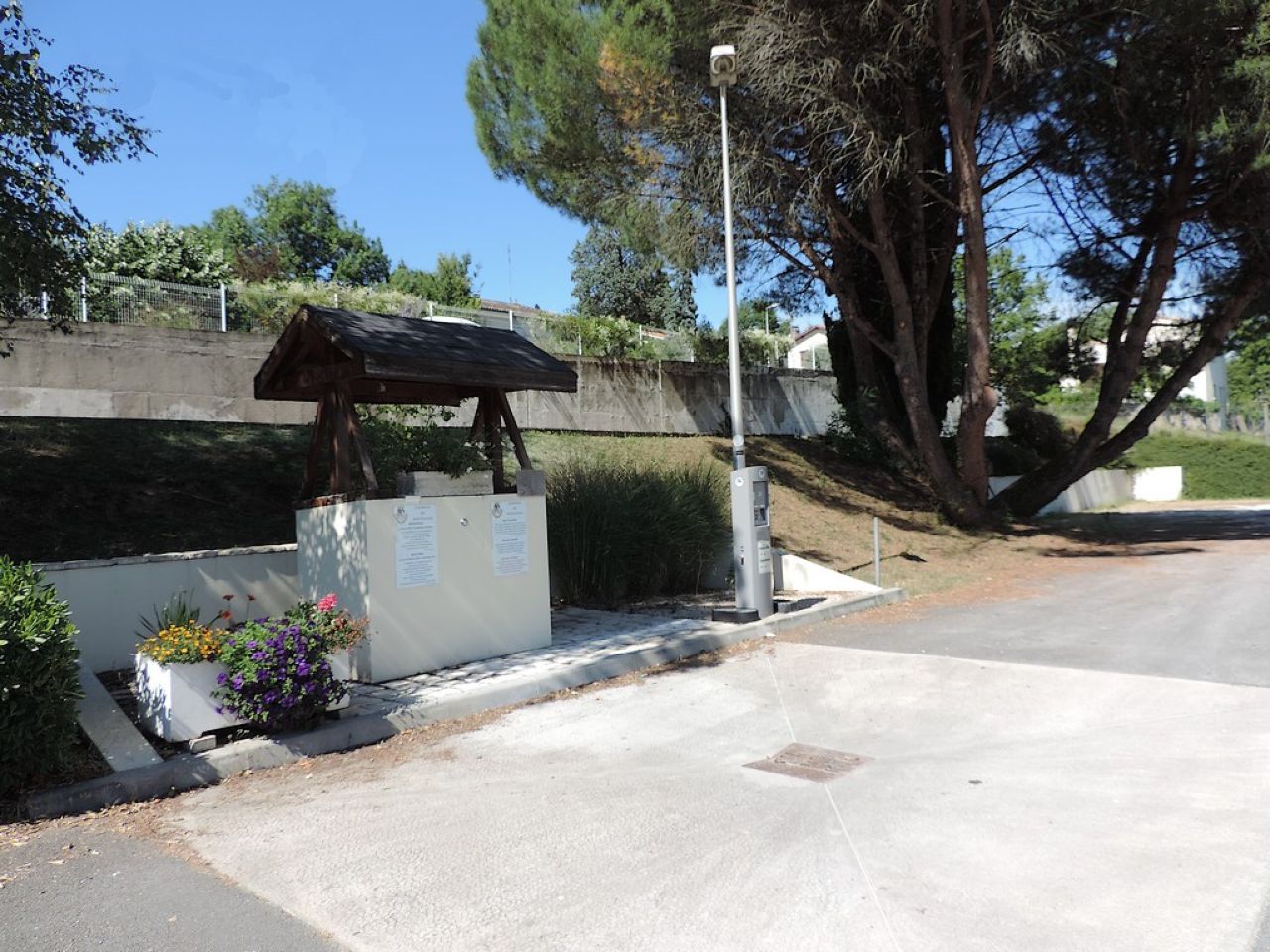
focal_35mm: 24
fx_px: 881
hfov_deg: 71.6
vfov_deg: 56.8
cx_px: 635
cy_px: 476
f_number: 3
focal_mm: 4.3
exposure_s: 1/800
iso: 80
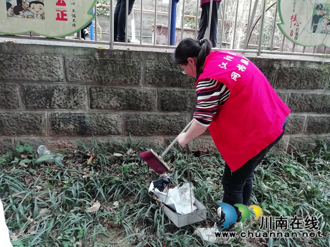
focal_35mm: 26
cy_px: 124
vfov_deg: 53.1
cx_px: 165
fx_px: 248
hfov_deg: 67.3
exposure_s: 1/33.3
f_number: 2.2
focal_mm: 3.46
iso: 125
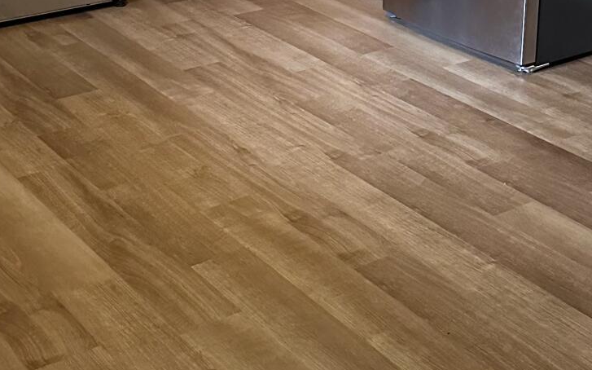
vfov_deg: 17.9
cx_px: 330
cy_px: -36
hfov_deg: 29.4
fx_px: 1129
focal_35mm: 70
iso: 1000
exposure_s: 1/40
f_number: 1.78
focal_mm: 6.86
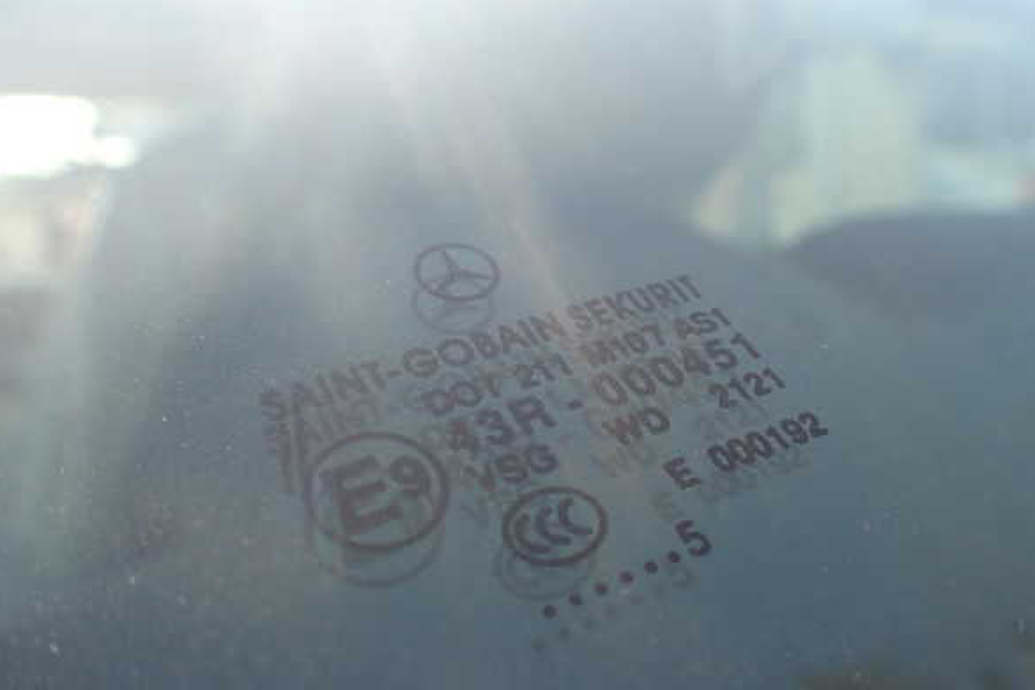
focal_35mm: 32
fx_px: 920
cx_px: 524
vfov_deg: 41.1
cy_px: 352
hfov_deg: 58.7
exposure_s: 1/250
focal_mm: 5.4
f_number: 3.2
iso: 100
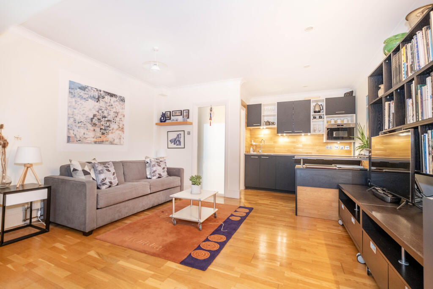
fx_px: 180
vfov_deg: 77.3
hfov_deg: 100.4
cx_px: 216
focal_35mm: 15
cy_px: 144
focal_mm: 10
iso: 400
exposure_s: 1/1.25
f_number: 6.4
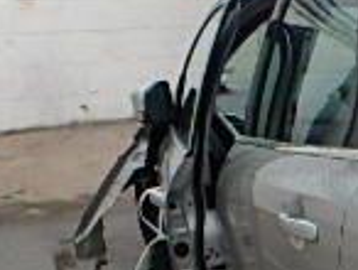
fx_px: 953
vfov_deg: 15.3
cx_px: 569
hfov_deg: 18.4
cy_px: 363
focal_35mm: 92
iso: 250
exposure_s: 1/30
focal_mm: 3.7
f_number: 3.5
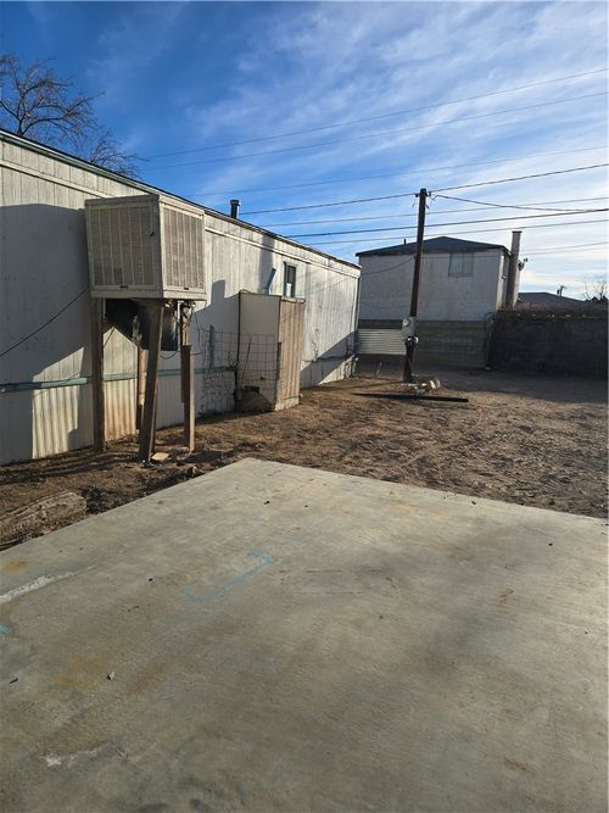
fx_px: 540
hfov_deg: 58.9
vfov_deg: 73.9
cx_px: 304
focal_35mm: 23
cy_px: 406
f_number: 1.7
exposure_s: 1/986
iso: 12
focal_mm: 6.3
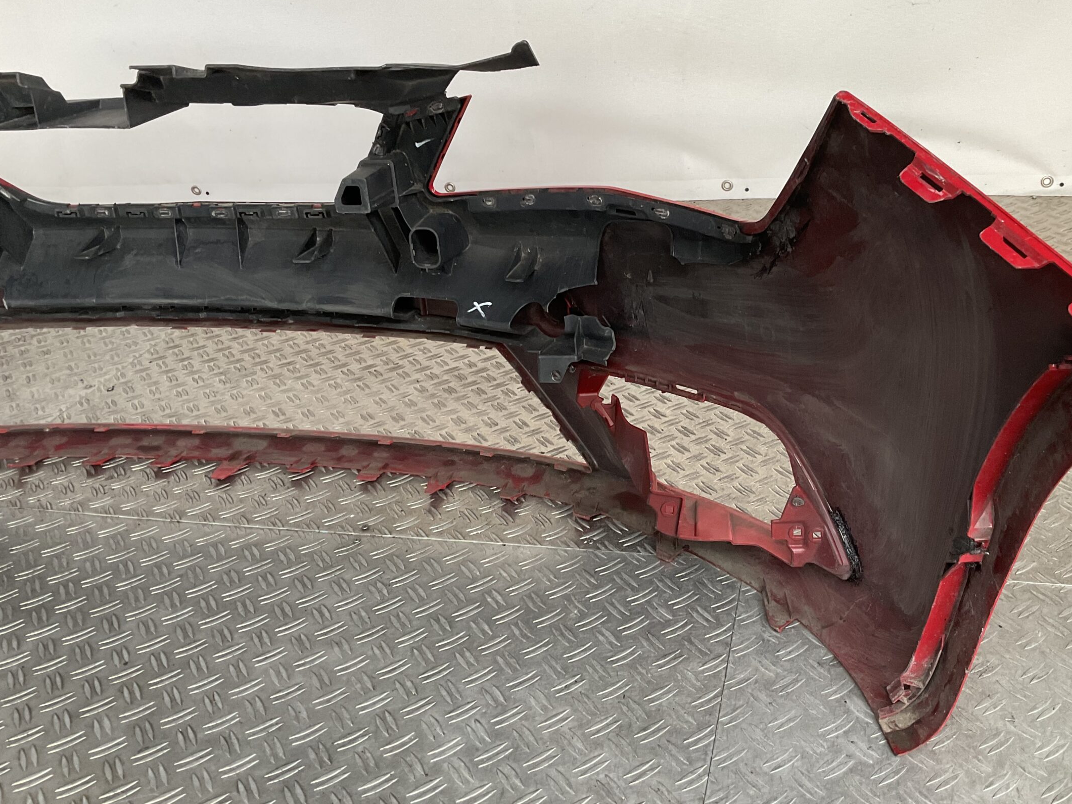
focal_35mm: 35
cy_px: 368
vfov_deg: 40.7
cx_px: 613
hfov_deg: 52.4
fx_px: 1084
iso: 64
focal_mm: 3
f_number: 1.8
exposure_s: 1/100
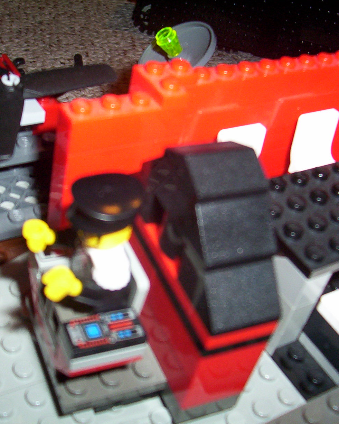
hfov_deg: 27.0
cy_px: 212
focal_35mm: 56
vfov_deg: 33.6
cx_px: 113
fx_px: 702
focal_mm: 5.77
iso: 140
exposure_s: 1/60
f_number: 2.73
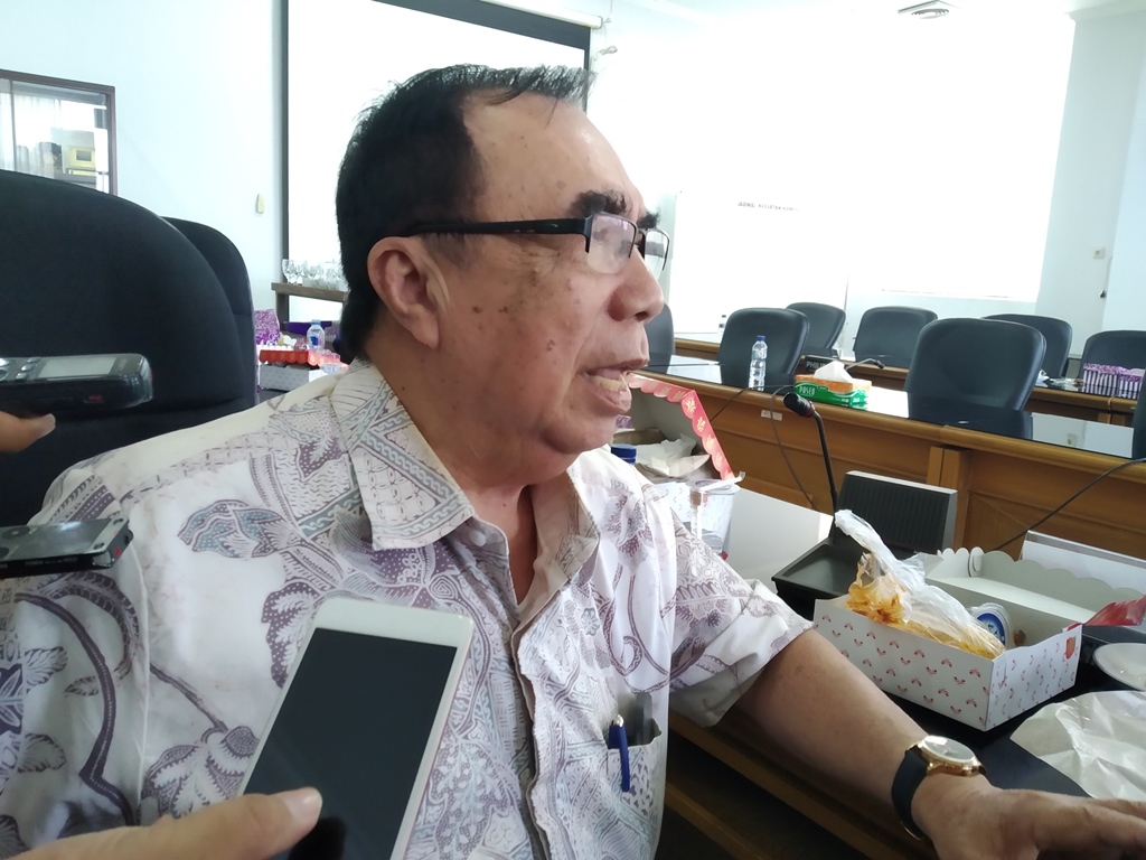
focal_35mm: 26
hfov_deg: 67.3
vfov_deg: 53.1
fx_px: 861
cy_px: 430
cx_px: 573
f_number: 2.2
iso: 500
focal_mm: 3.82
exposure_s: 1/20
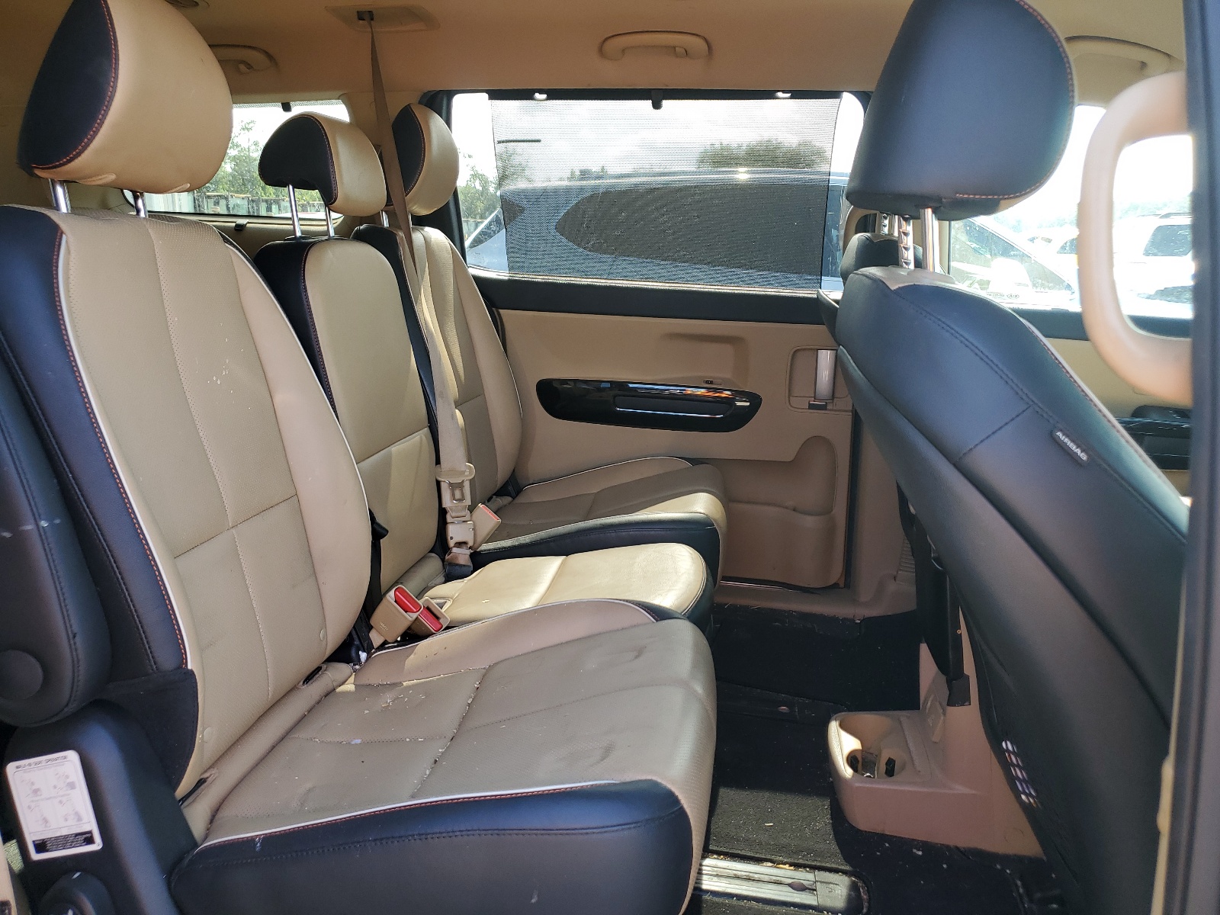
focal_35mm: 26
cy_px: 458
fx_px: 916
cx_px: 610
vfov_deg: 53.1
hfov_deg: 67.3
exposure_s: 1/189
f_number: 1.5
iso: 50
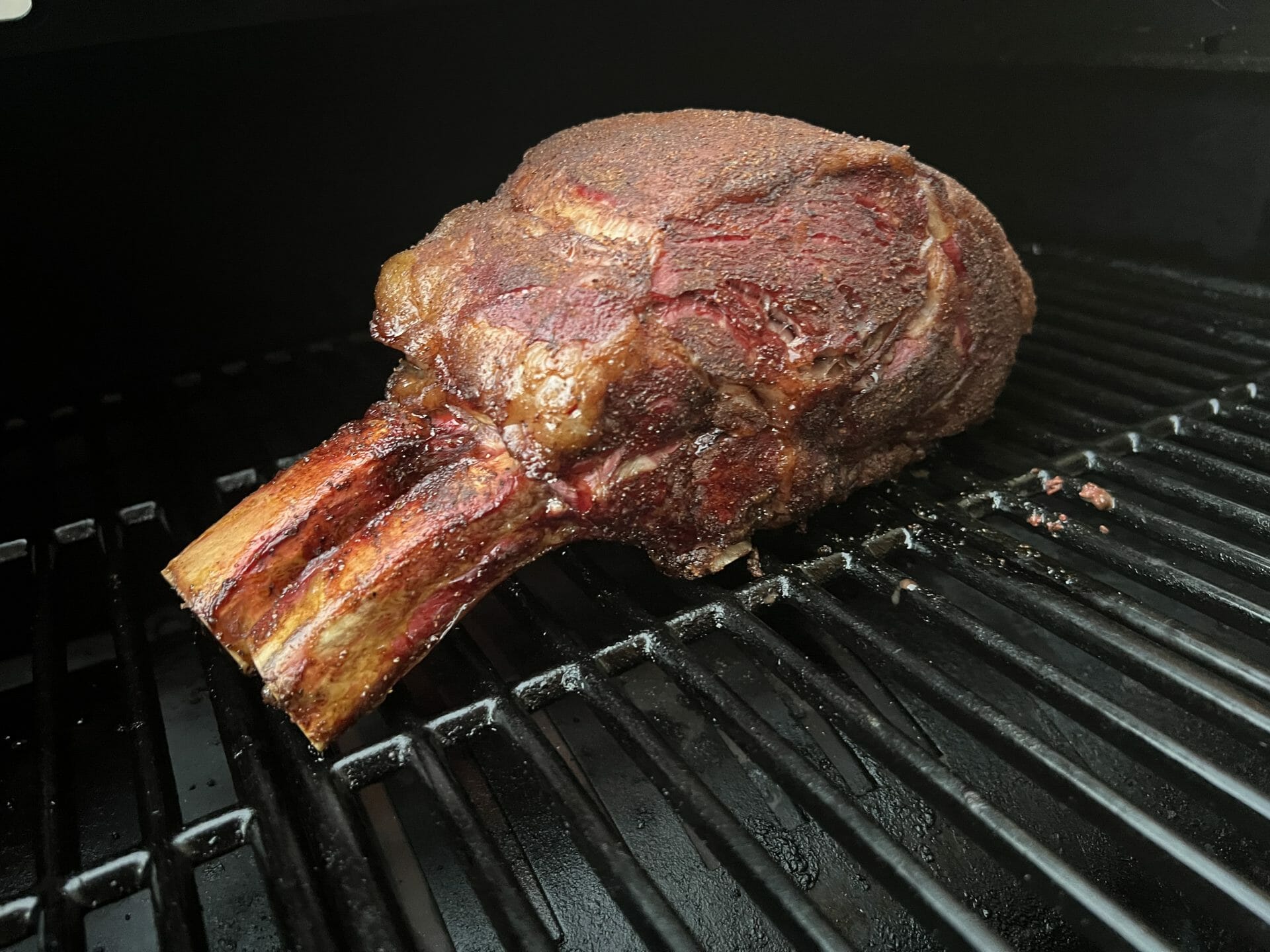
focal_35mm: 26
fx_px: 954
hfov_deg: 67.3
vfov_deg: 53.1
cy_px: 476
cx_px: 635
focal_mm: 5.7
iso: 640
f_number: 1.5
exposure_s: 1/30
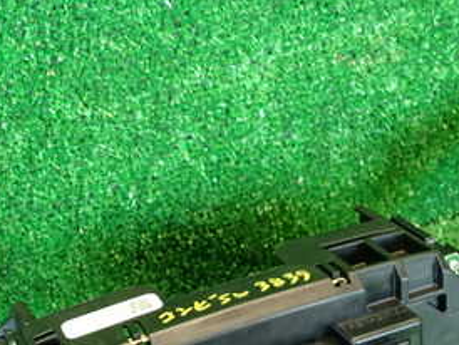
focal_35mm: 70
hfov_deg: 27.5
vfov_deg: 20.3
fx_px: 929
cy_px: 360
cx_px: 134
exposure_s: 1/30
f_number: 2.4
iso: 400
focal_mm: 5.79
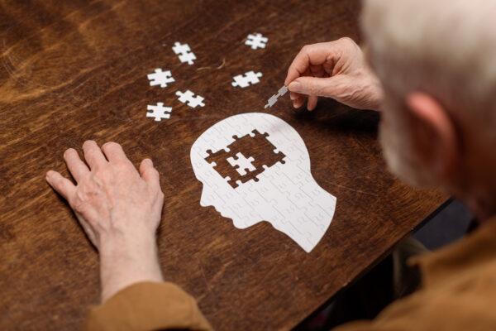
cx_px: 248
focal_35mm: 50
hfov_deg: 39.6
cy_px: 166
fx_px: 689
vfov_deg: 27.0
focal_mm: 50
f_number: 2.8
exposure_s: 1/200
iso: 100
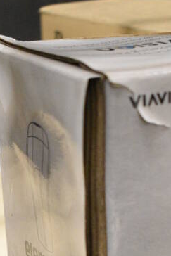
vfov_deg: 17.7
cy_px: 313
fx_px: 778
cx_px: 156
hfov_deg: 12.4
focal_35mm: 109
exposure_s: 1/125
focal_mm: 29
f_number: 4.2
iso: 4500
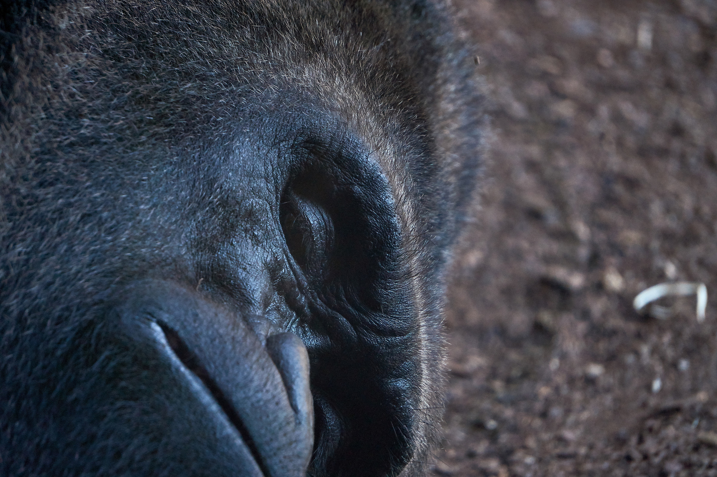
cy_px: 238
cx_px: 358
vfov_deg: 4.4
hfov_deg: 6.5
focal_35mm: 315
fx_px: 6270
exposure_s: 1/200
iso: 400
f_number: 6.3
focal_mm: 210
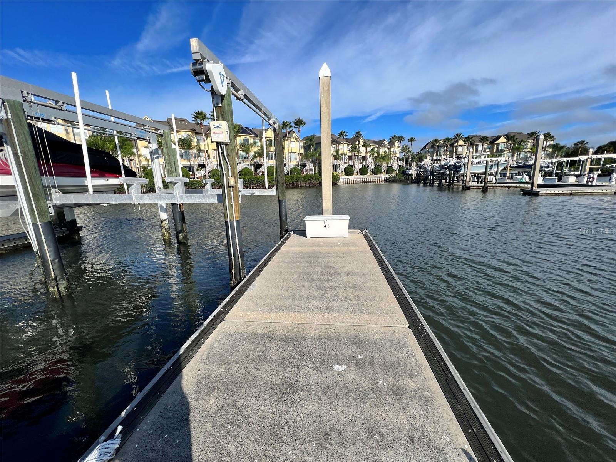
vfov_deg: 89.9
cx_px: 308
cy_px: 231
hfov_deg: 106.2
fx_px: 231
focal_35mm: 13
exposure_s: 1/2421
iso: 32
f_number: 1.8
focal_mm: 1.57
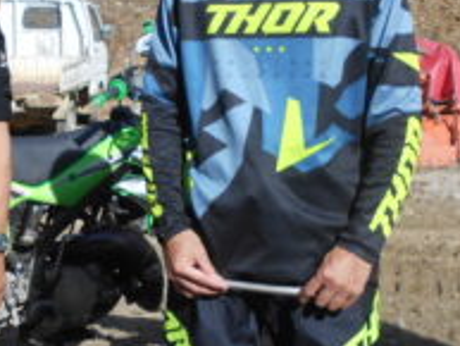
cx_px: 72
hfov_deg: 27.0
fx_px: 931
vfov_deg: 21.0
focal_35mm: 70
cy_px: 165
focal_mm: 4.6
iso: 80
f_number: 3.2
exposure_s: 1/1000
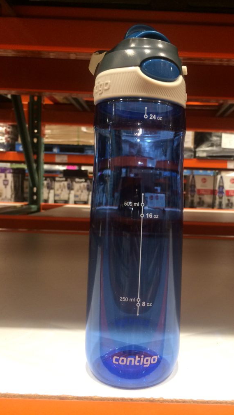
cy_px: 205
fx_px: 353
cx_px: 151
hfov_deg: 36.4
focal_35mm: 32
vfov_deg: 61.0
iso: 100
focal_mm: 4.15
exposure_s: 1/30
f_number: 2.2
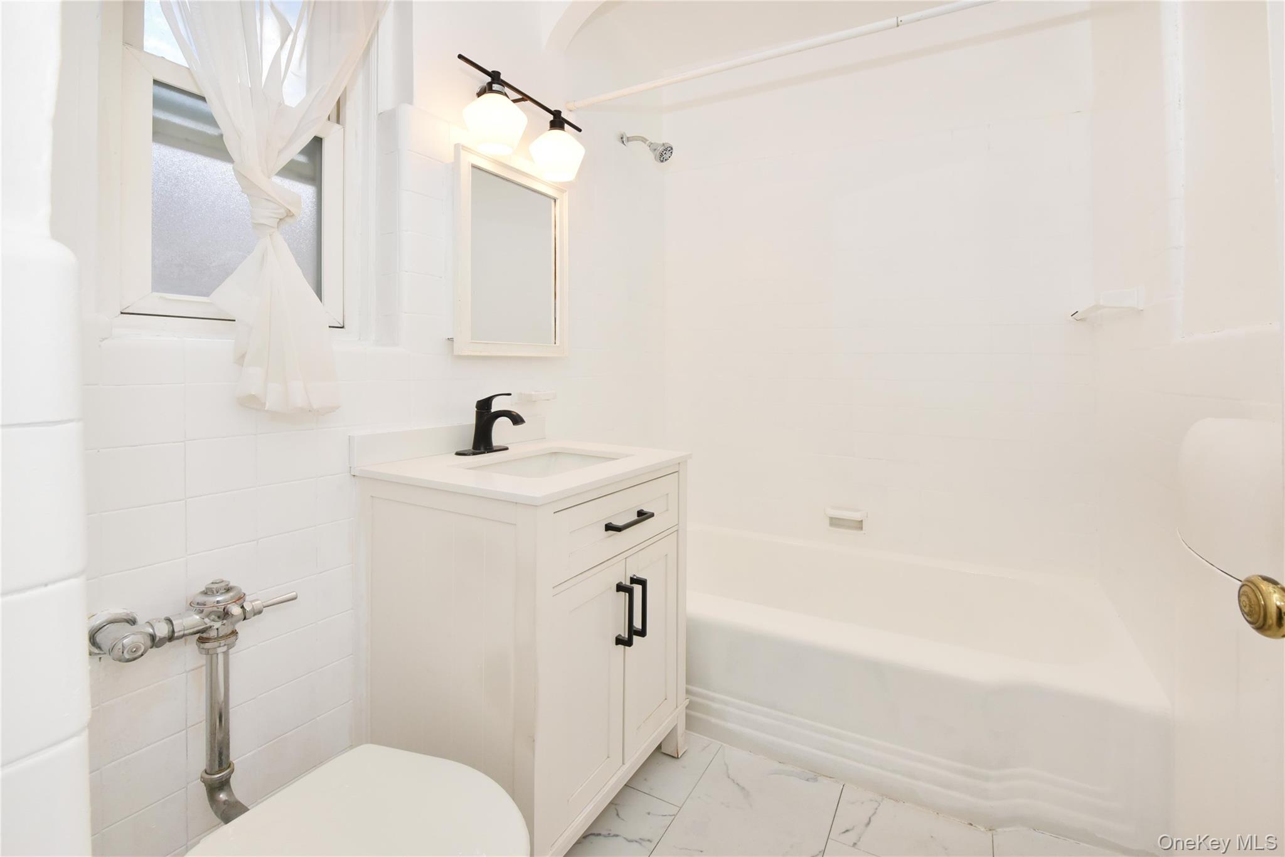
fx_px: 500
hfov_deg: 104.2
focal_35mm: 14
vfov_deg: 81.2
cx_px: 642
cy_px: 428
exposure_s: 1/100
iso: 1250
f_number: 14
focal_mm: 14
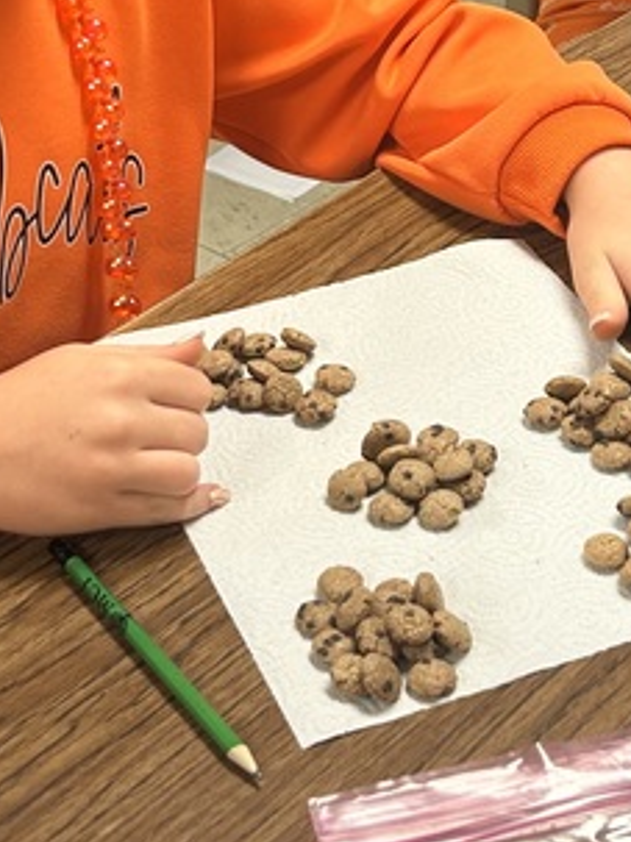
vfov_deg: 21.9
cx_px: 395
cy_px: 156
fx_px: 2140
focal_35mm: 88
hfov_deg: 16.7
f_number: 1.5
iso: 80
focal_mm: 5.7
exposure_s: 1/60
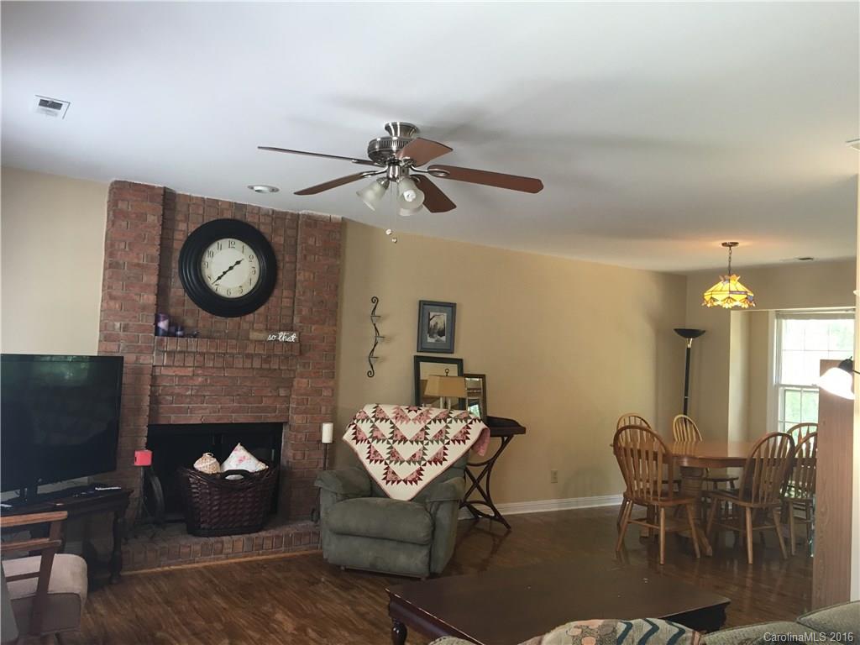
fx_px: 720
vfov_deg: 48.2
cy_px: 322
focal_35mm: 29
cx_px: 430
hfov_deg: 61.7
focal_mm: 4.15
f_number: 2.2
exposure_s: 1/30
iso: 80
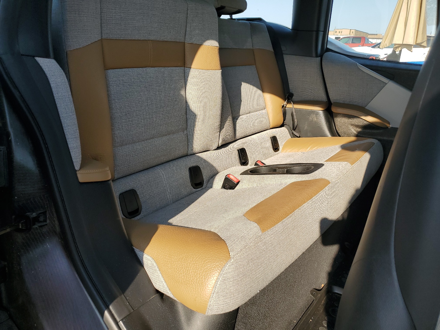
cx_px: 220
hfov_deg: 67.3
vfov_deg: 53.1
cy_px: 165
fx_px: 330
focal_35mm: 26
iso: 50
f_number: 1.5
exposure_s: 1/1250
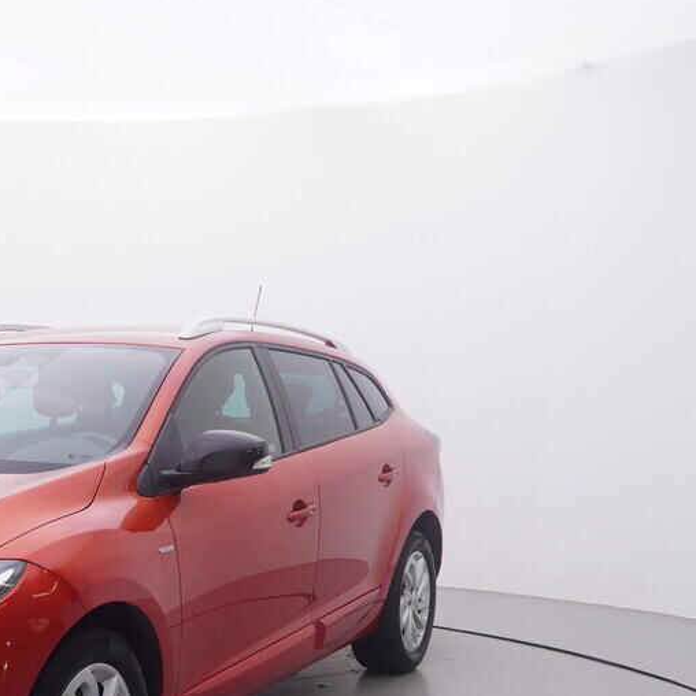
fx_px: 1233
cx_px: -5
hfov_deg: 29.4
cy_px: 541
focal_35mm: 54
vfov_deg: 30.9
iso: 200
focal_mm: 15
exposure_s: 1/80
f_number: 5
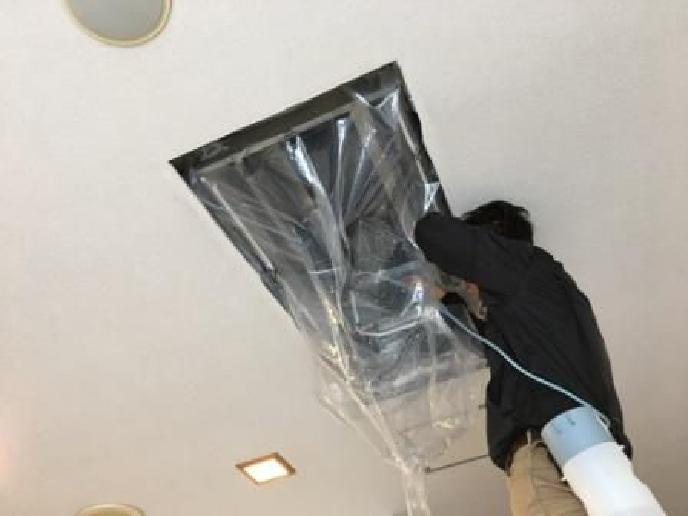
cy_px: 258
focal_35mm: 29
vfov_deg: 48.2
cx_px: 344
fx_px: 576
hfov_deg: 61.7
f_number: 2.2
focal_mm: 4.15
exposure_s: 1/15
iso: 64
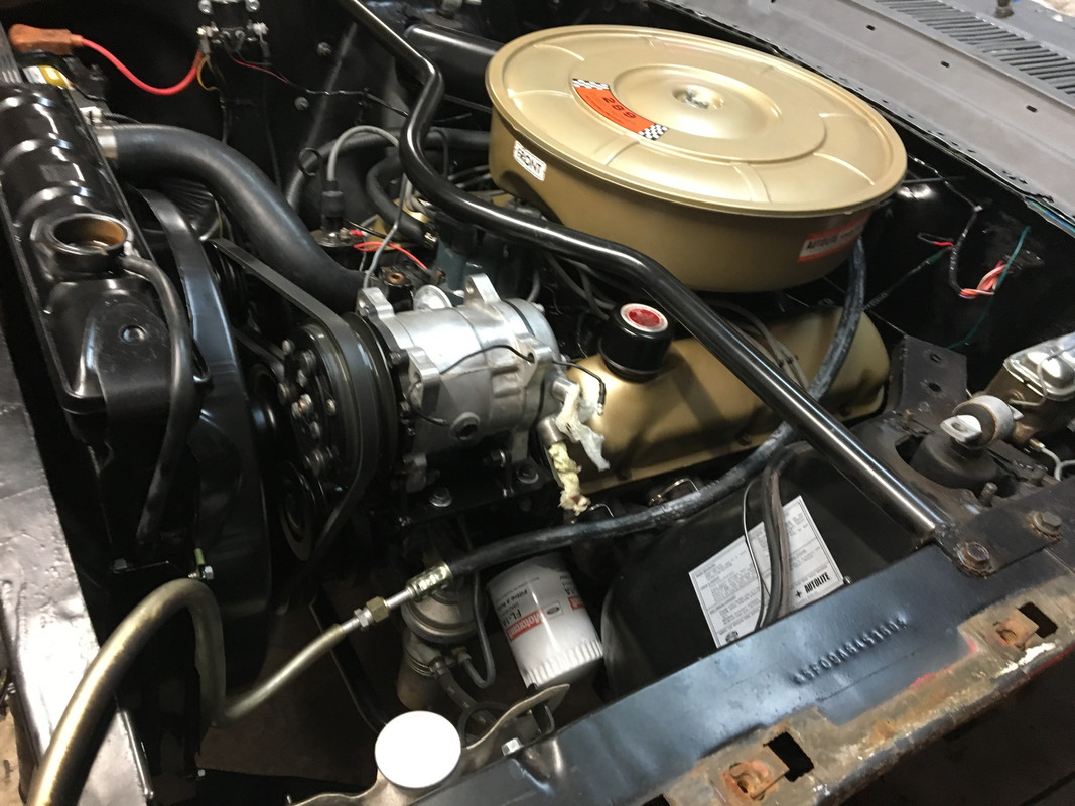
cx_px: 538
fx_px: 900
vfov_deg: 48.2
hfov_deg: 61.7
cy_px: 403
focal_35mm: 29
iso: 200
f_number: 2.2
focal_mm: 4.15
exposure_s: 1/24
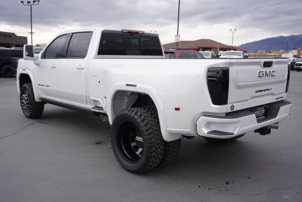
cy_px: 101
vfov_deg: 38.4
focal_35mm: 34
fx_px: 290
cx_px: 151
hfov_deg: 55.1
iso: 100
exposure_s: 1/100
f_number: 5.6
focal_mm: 23
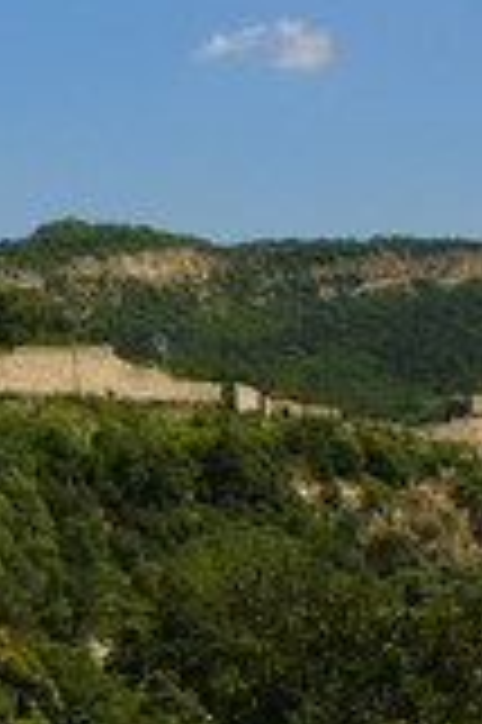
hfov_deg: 13.4
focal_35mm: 94
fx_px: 1892
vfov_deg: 21.7
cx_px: -322
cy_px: 283
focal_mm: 24
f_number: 8
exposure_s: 1/160
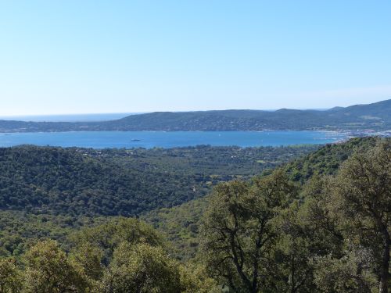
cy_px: 146
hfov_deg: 34.3
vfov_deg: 26.1
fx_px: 633
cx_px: 196
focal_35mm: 56
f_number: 4
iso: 160
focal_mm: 10.1
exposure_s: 1/1000
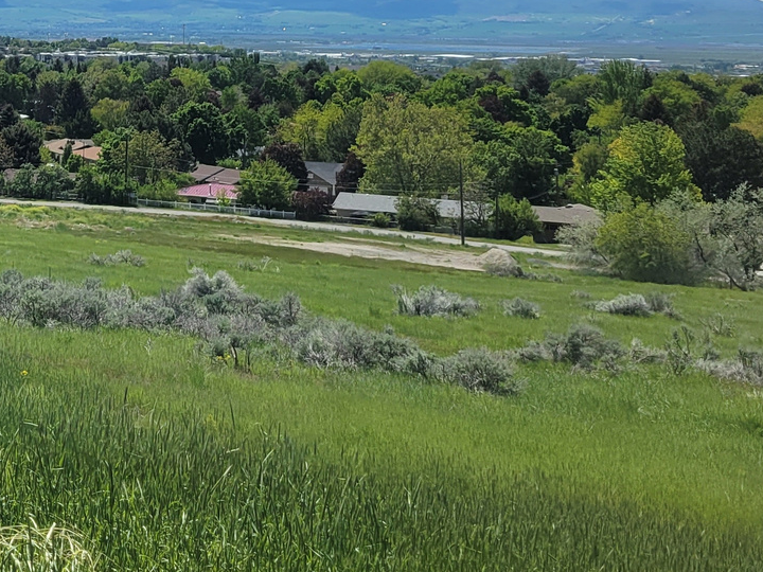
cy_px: -131
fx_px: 1631
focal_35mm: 74
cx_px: -167
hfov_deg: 23.8
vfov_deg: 18.7
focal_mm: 5.4
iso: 40
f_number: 1.8
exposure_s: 1/4692
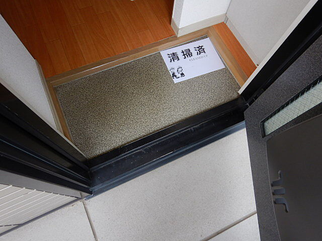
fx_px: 223
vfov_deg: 56.8
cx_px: 161
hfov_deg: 71.6
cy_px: 120
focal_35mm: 24
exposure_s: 1/60
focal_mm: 4.3
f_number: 2.8
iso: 125
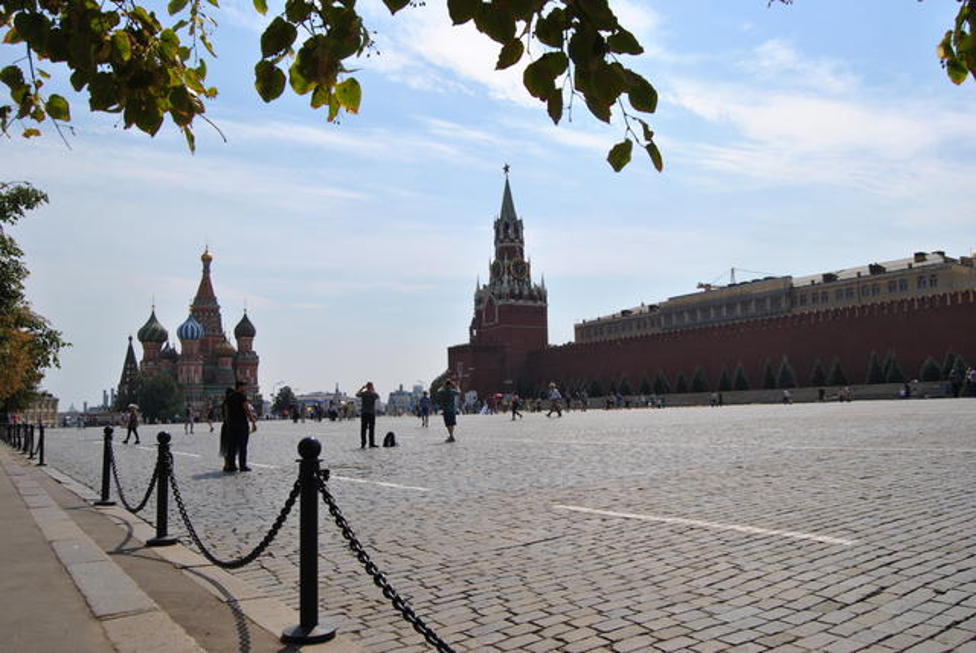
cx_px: 488
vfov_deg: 48.0
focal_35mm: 27
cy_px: 326
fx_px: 733
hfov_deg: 67.3
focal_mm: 18
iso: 100
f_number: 10
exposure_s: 1/400
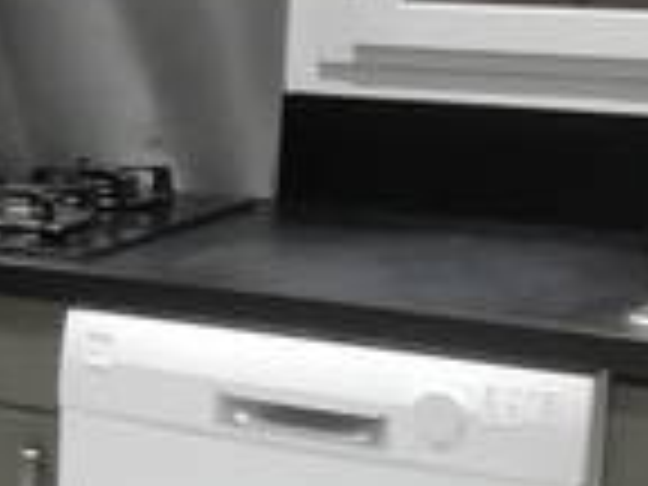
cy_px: 261
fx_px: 2677
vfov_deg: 10.4
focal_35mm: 143
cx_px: -760
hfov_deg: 11.9
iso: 320
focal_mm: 3.46
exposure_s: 1/25
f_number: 2.2
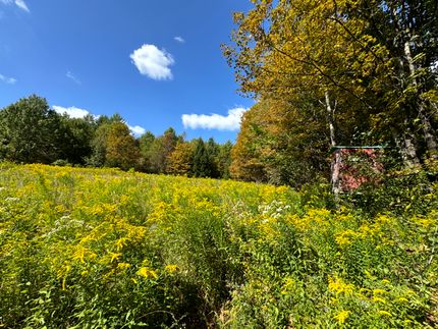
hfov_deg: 102.0
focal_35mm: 14
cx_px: 219
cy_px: 164
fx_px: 177
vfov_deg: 85.7
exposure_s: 1/1048
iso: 50
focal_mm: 2.22
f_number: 2.2
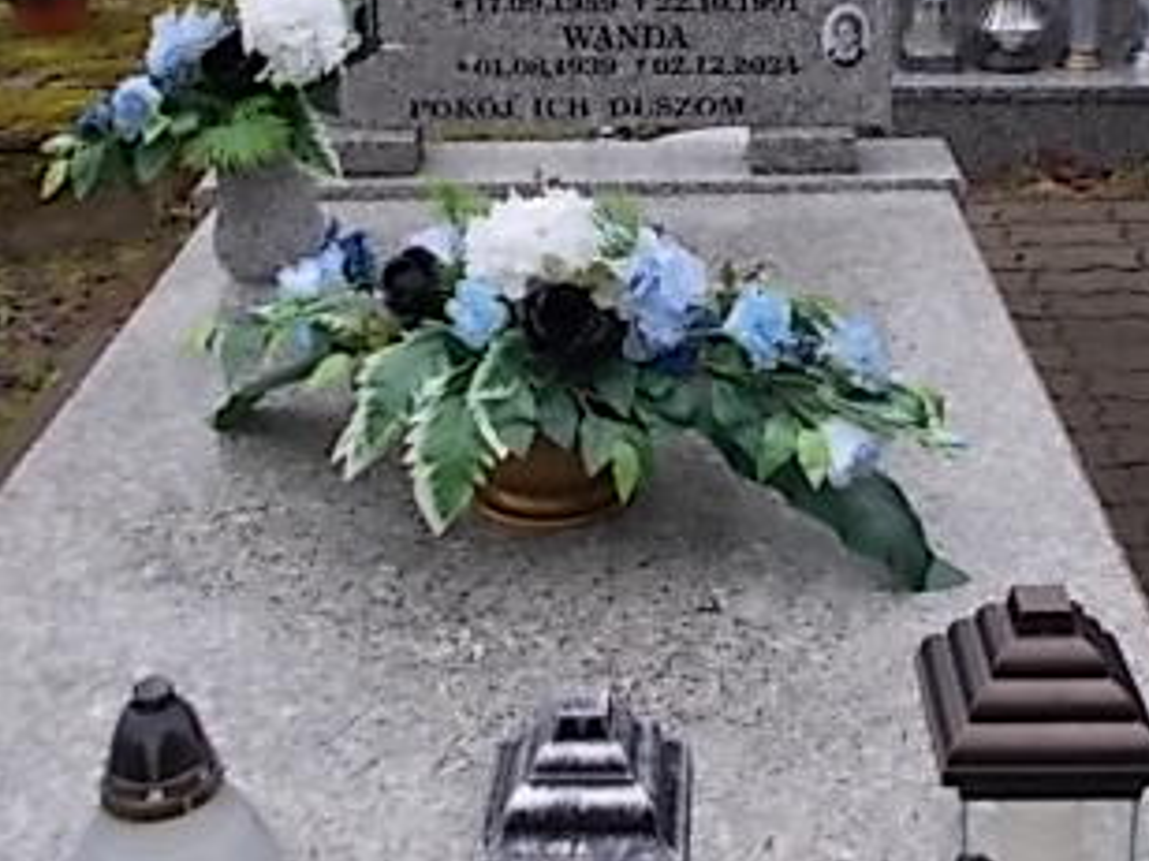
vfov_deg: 26.4
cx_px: 713
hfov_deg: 35.4
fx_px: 1792
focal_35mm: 54
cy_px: 149
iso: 80
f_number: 3.2
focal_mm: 4.6
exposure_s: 1/60
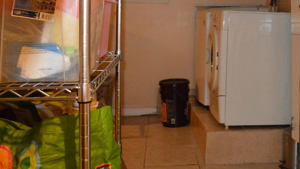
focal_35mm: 48
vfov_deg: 23.9
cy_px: 3
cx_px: 235
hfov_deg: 41.3
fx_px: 382
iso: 3200
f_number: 3.5
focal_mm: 18
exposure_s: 1/60
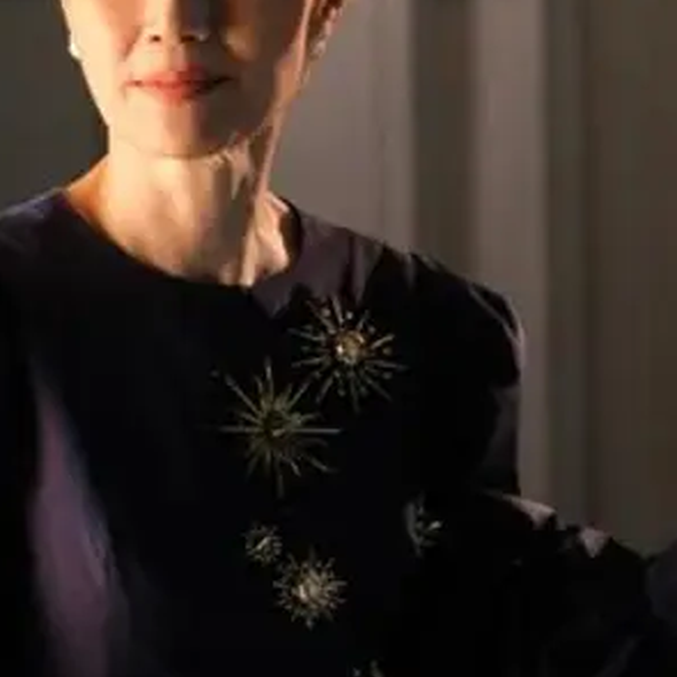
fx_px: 7744
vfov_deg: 5.0
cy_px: 200
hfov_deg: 5.0
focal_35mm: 350
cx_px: 103
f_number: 5.6
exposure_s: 1/100
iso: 10000
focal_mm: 104.2
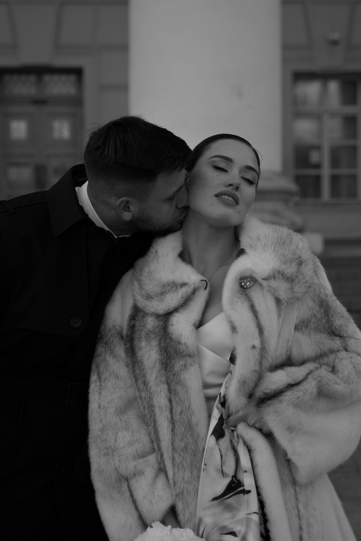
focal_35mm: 66
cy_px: 224
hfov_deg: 20.6
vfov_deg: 30.5
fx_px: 993
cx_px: 198
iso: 250
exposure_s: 1/200
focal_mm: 49
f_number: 2.8
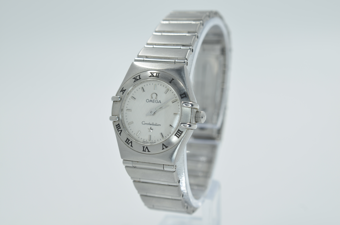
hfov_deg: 33.5
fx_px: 565
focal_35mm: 60
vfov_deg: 22.5
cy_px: 112
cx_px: 170
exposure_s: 1/50
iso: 125
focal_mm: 40
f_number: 8
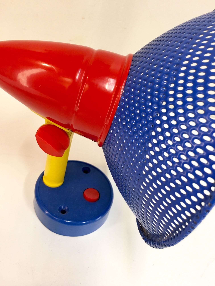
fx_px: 240
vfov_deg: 61.7
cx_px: 108
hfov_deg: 48.2
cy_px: 143
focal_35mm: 29
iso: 125
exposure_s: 1/33
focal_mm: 4.15
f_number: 2.2
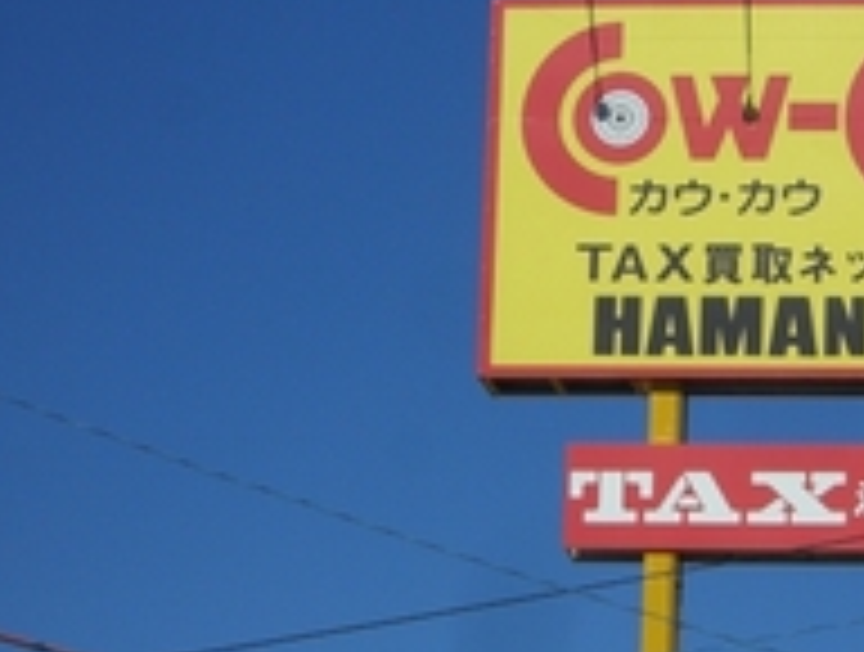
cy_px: 355
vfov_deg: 7.3
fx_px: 5130
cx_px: 774
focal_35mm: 205
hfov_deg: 9.6
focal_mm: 18.6
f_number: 8.3
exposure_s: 1/640
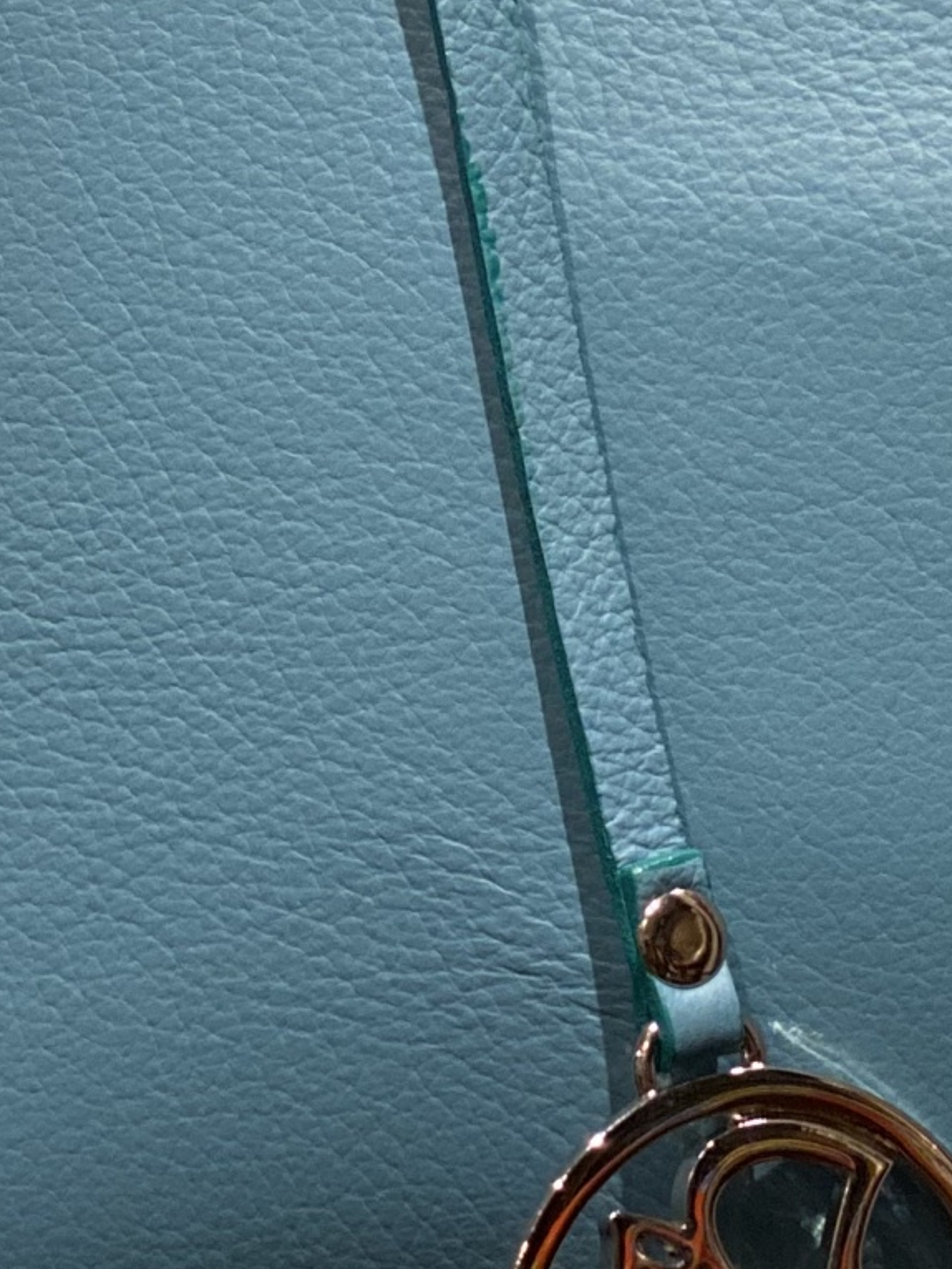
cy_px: -139
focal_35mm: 174
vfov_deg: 11.2
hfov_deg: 8.5
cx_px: 1037
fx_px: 6379
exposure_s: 1/100
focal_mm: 6
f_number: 2
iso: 100
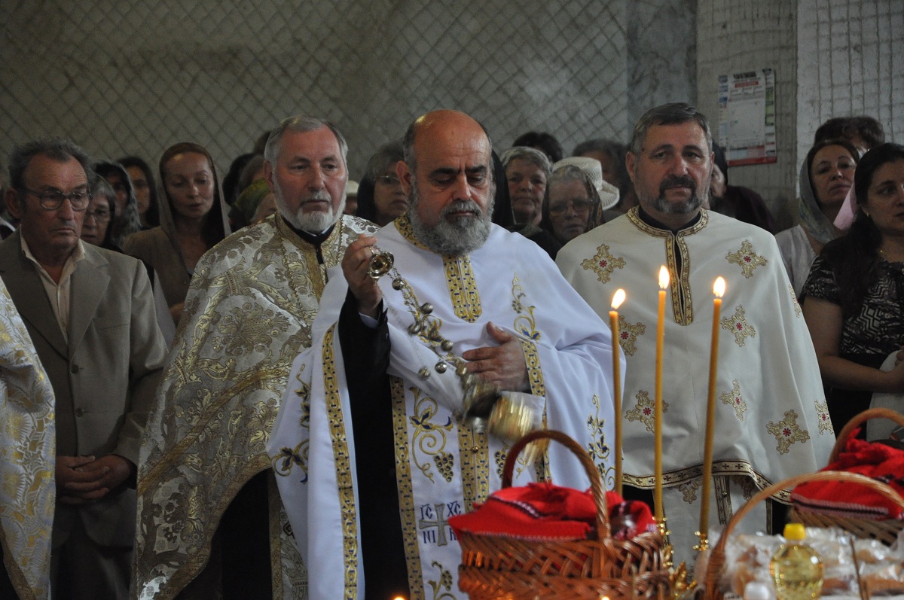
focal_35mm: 158
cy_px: 300
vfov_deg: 8.7
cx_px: 452
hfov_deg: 13.1
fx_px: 3950
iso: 1600
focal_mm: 105
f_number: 5.6
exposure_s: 1/50
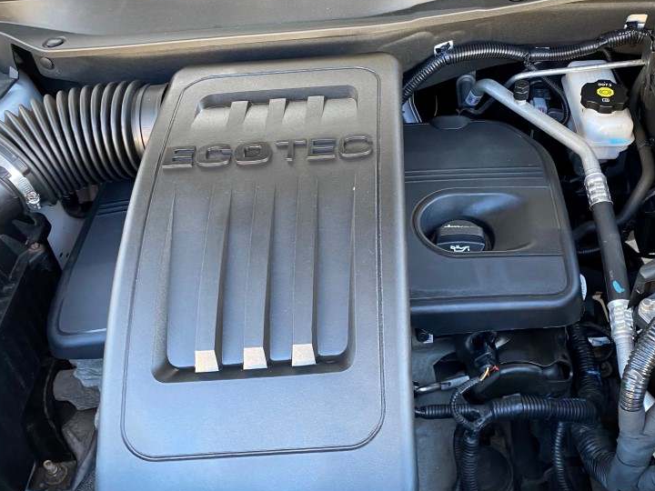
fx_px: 700
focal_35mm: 37
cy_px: 205
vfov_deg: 38.6
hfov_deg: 49.6
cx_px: 412
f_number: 1.8
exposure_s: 1/67
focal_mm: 4.25
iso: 125
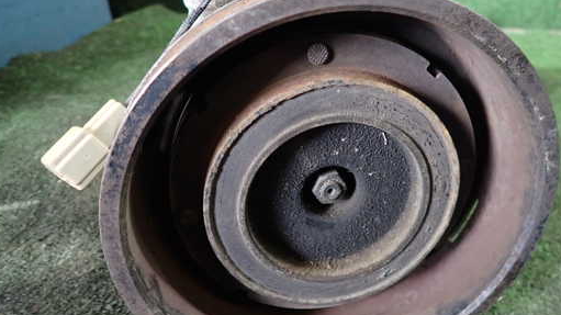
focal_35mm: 32
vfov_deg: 36.6
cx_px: 316
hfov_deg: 60.8
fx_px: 476
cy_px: 165
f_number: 2
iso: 320
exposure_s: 1/30
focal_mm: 4.5
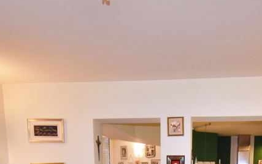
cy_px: 232
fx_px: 307
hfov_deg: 45.9
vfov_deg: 24.6
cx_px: 162
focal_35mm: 43
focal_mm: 10
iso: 560
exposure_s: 1/60
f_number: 4.5
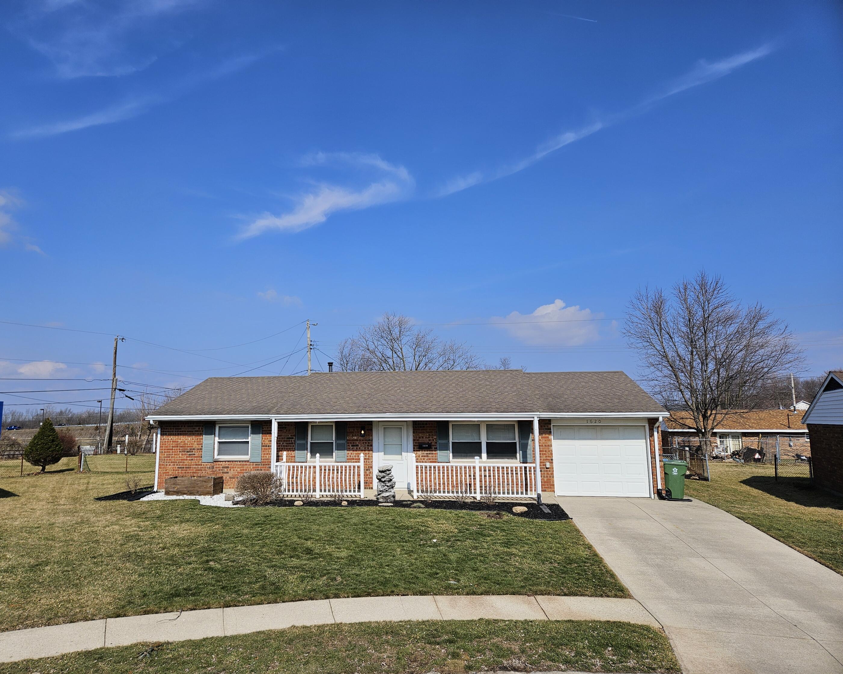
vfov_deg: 58.8
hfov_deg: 70.2
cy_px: 337
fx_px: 599
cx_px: 393
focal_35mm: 24
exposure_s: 1/3418
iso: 25
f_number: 1.8
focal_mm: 5.4
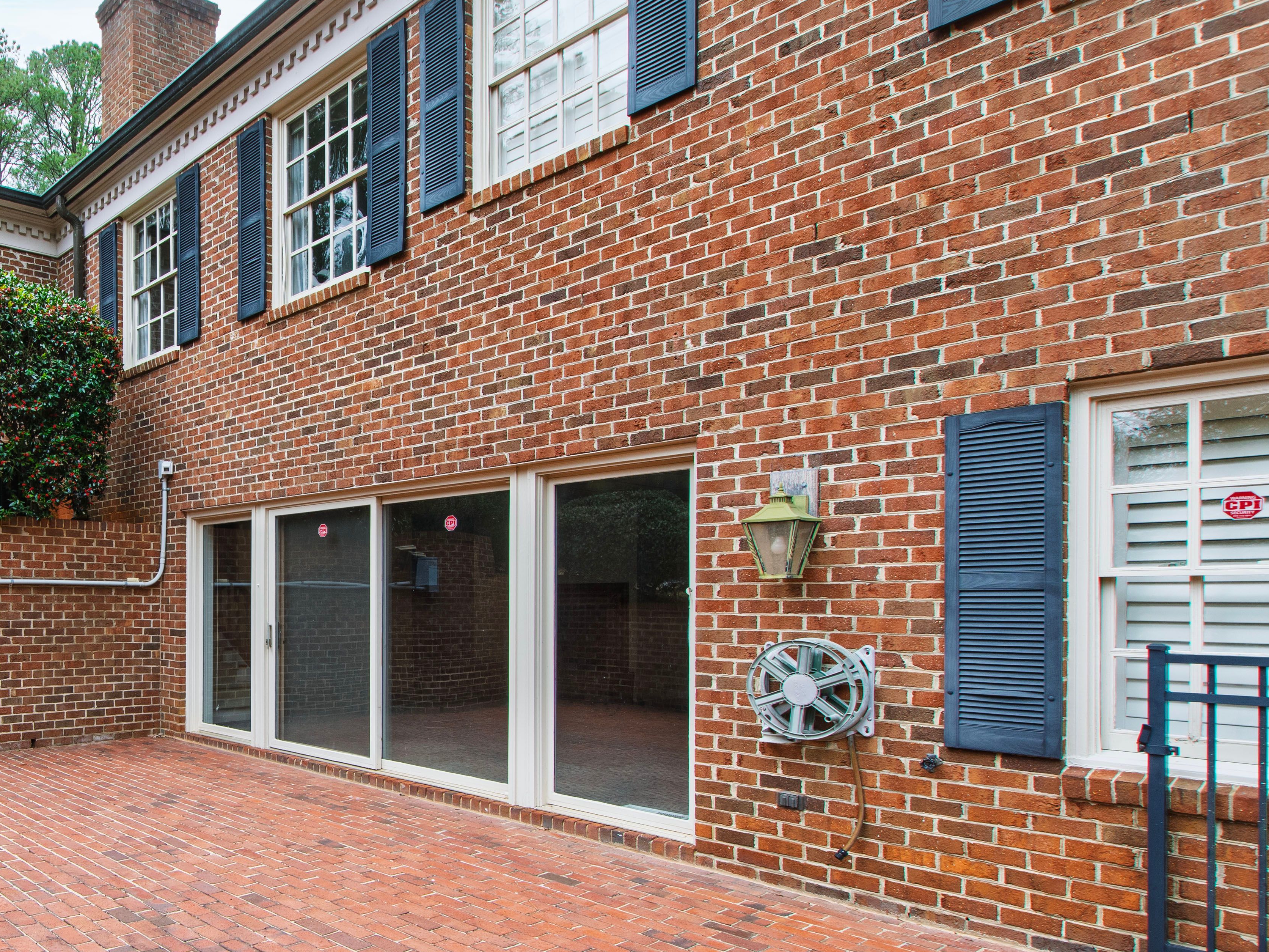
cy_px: 620
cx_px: 221
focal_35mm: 24
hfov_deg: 64.1
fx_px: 880
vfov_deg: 55.8
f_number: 8
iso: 200
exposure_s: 1/40
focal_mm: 10
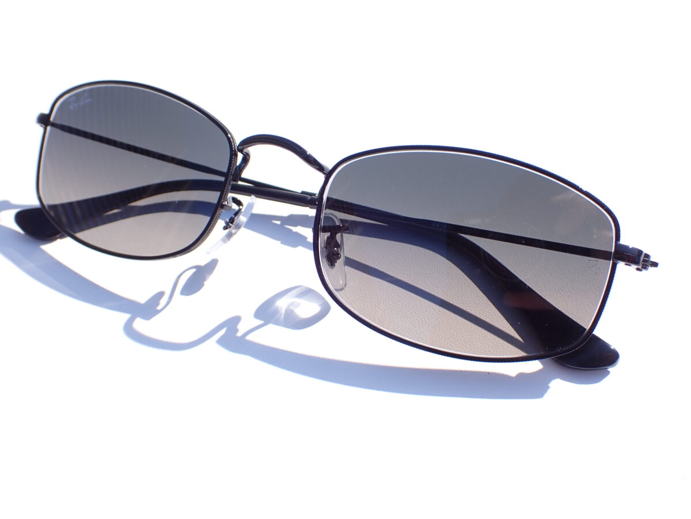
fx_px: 818
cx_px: 346
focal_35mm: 41
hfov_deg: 45.8
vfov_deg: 35.1
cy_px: 260
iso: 100
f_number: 4
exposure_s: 1/640
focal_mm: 7.31
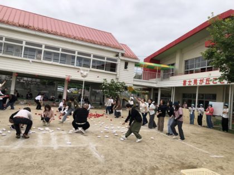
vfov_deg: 49.7
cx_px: 117
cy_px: 88
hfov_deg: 63.4
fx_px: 189
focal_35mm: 28
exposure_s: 1/2088
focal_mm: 3.99
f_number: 1.8
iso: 20
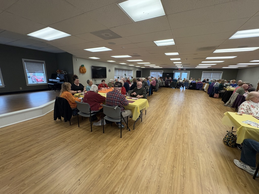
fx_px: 105
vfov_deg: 85.7
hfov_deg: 102.1
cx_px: 130
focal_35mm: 14
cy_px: 97
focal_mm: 2.22
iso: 320
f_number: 2.2
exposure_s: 1/120
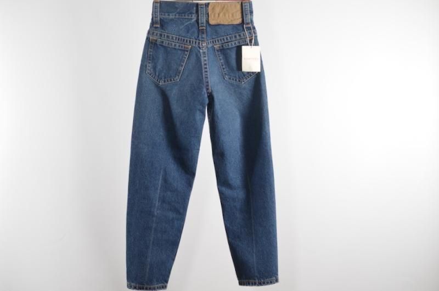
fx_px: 730
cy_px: 146
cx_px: 220
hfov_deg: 33.5
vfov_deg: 22.5
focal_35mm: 60
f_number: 4.5
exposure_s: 1/80
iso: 800
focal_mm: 40
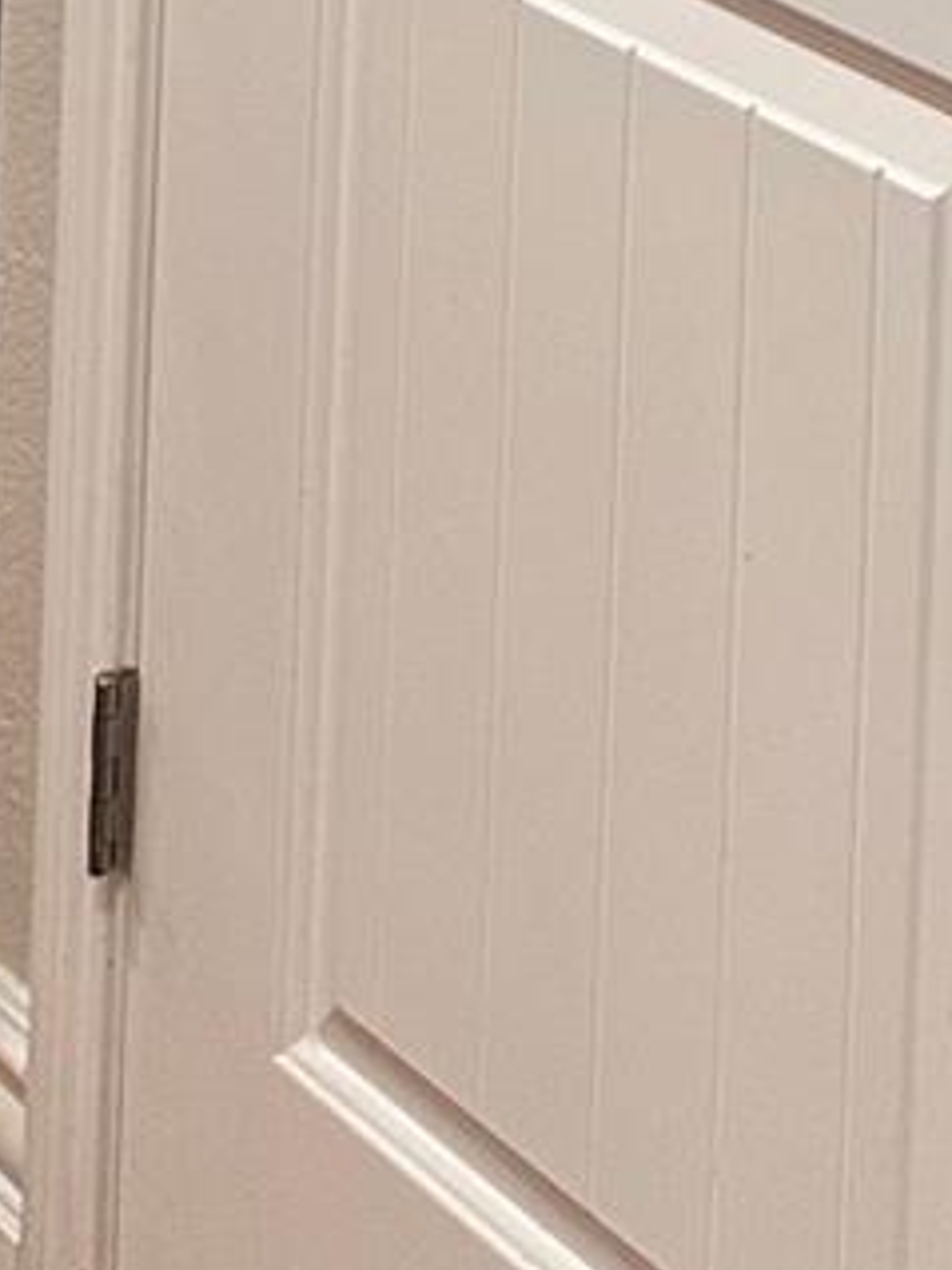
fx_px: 4146
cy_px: -1449
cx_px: 914
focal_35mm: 113
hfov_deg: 13.0
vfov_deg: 14.0
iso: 160
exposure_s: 1/60
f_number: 1.78
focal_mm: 6.86
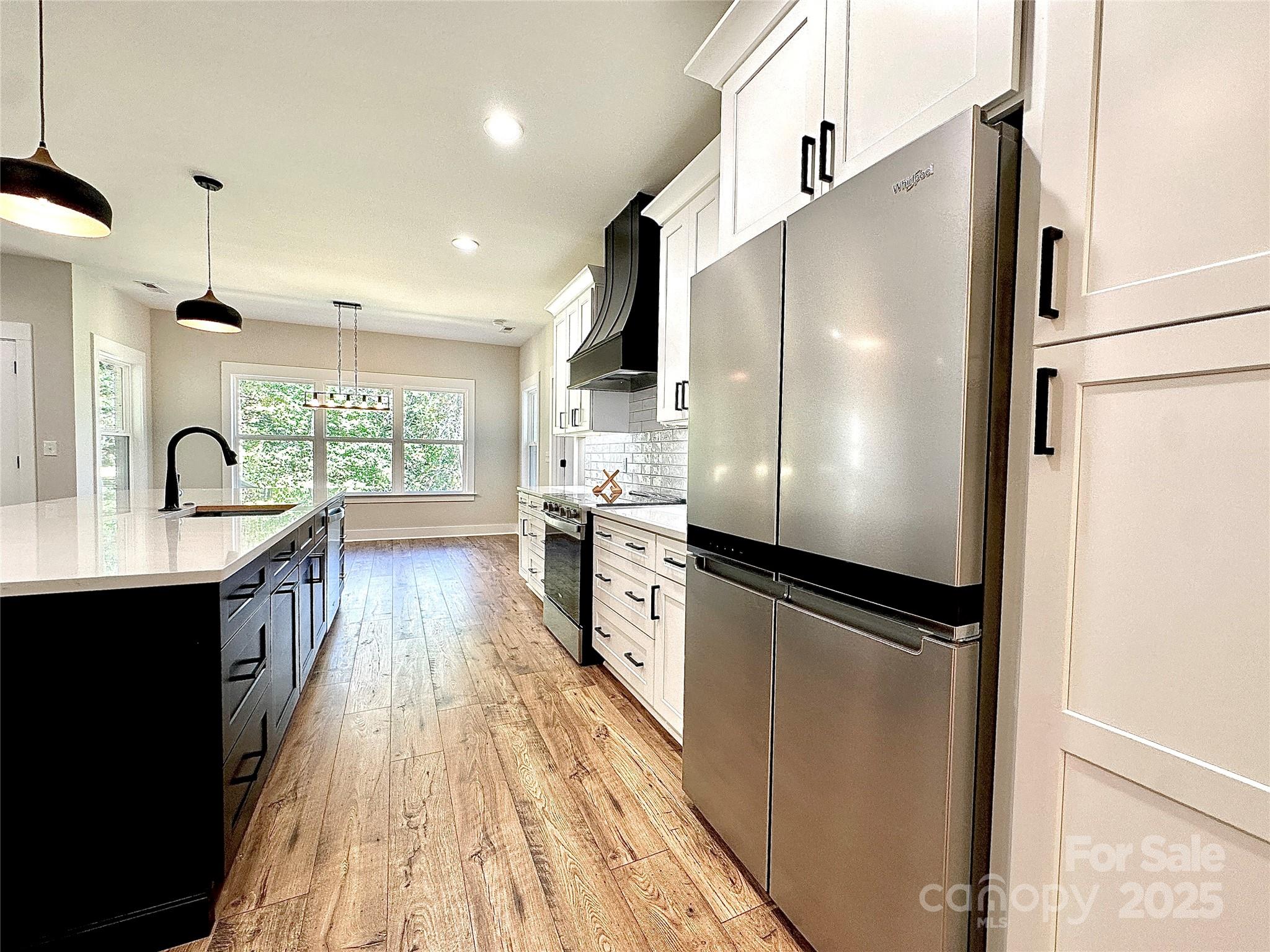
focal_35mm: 14
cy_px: 476
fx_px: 514
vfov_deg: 85.7
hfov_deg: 102.1
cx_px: 635
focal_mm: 2.22
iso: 160
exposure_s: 1/120
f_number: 2.2
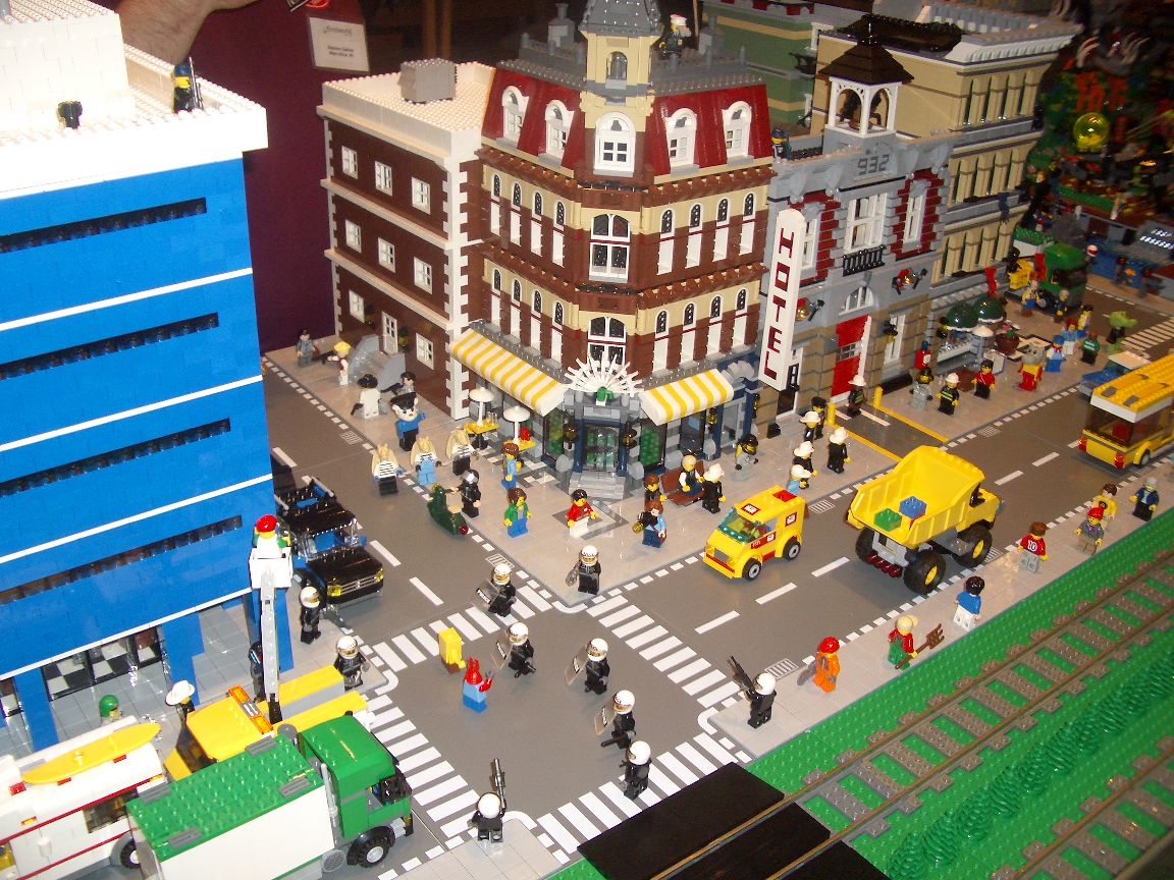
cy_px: 440
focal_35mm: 35
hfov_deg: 52.6
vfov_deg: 40.7
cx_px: 587
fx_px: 1187
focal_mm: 5.8
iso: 100
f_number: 2.6
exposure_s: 1/60
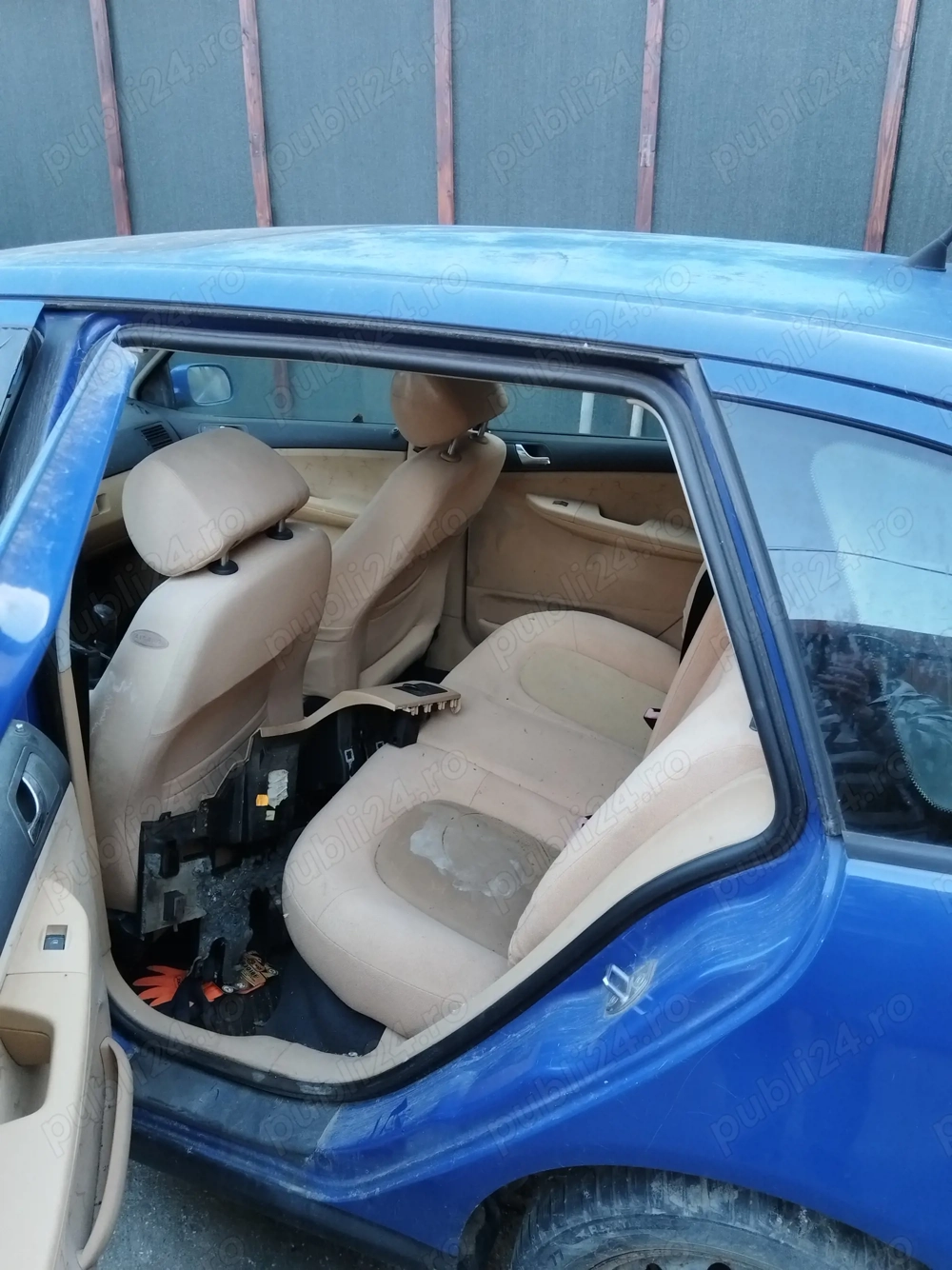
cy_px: 635
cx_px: 476
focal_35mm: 26
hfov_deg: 53.0
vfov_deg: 67.3
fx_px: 954
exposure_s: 1/100
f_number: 1.9
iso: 640
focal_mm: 4.95
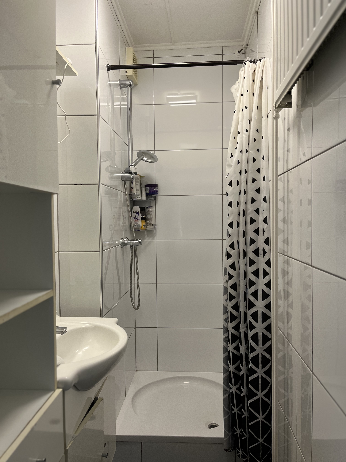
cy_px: 231
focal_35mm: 26
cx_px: 173
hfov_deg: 53.1
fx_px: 347
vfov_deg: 67.3
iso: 200
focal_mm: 5.1
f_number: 1.6
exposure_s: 1/50
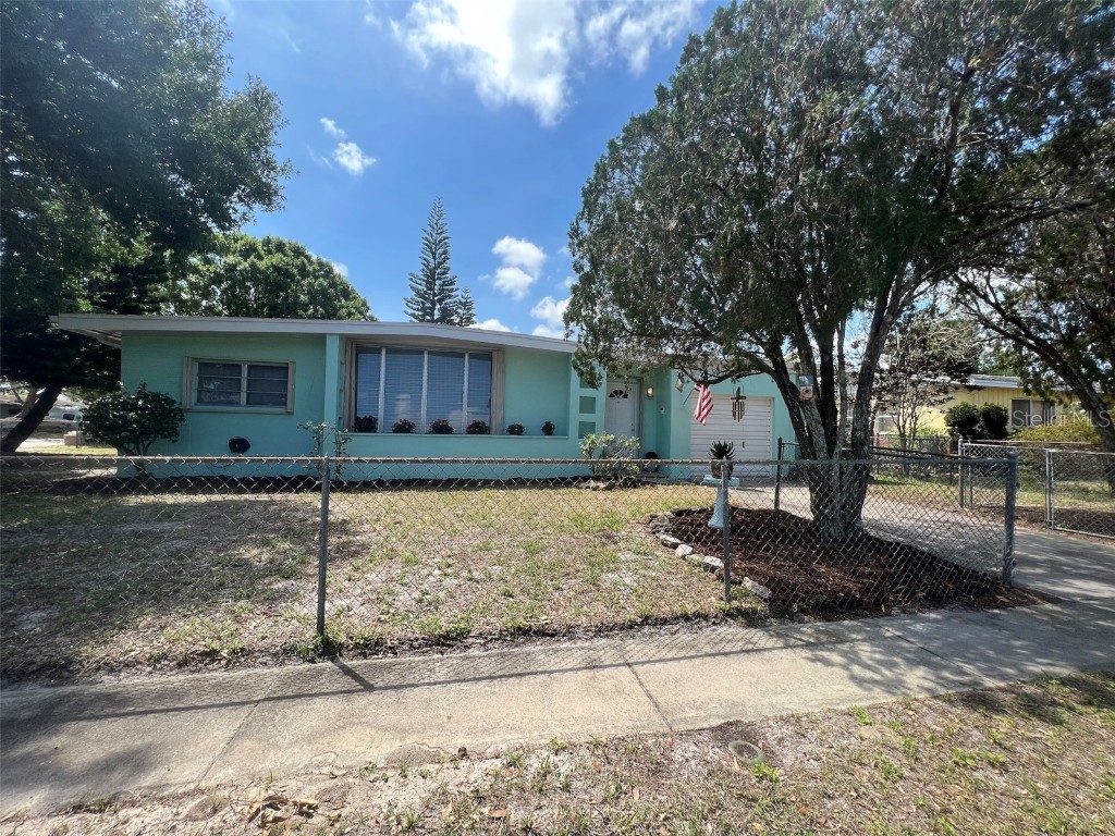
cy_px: 418
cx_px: 558
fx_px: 419
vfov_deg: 89.9
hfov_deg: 106.2
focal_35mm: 13
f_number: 1.8
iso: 32
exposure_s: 1/732
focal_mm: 1.57
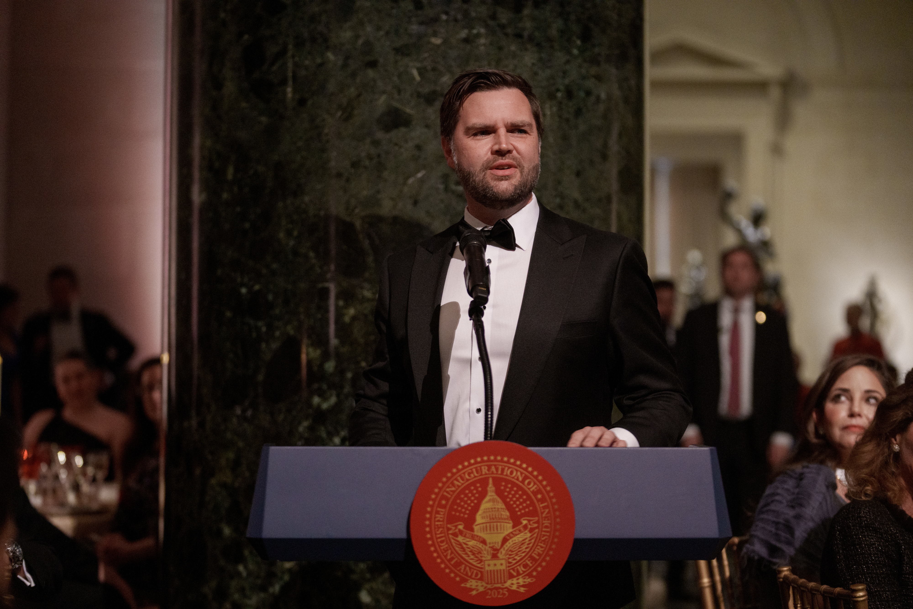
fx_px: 2282
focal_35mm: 90
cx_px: 456
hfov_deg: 22.6
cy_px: 304
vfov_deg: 15.2
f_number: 2.8
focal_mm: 90
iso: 4000
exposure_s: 1/100
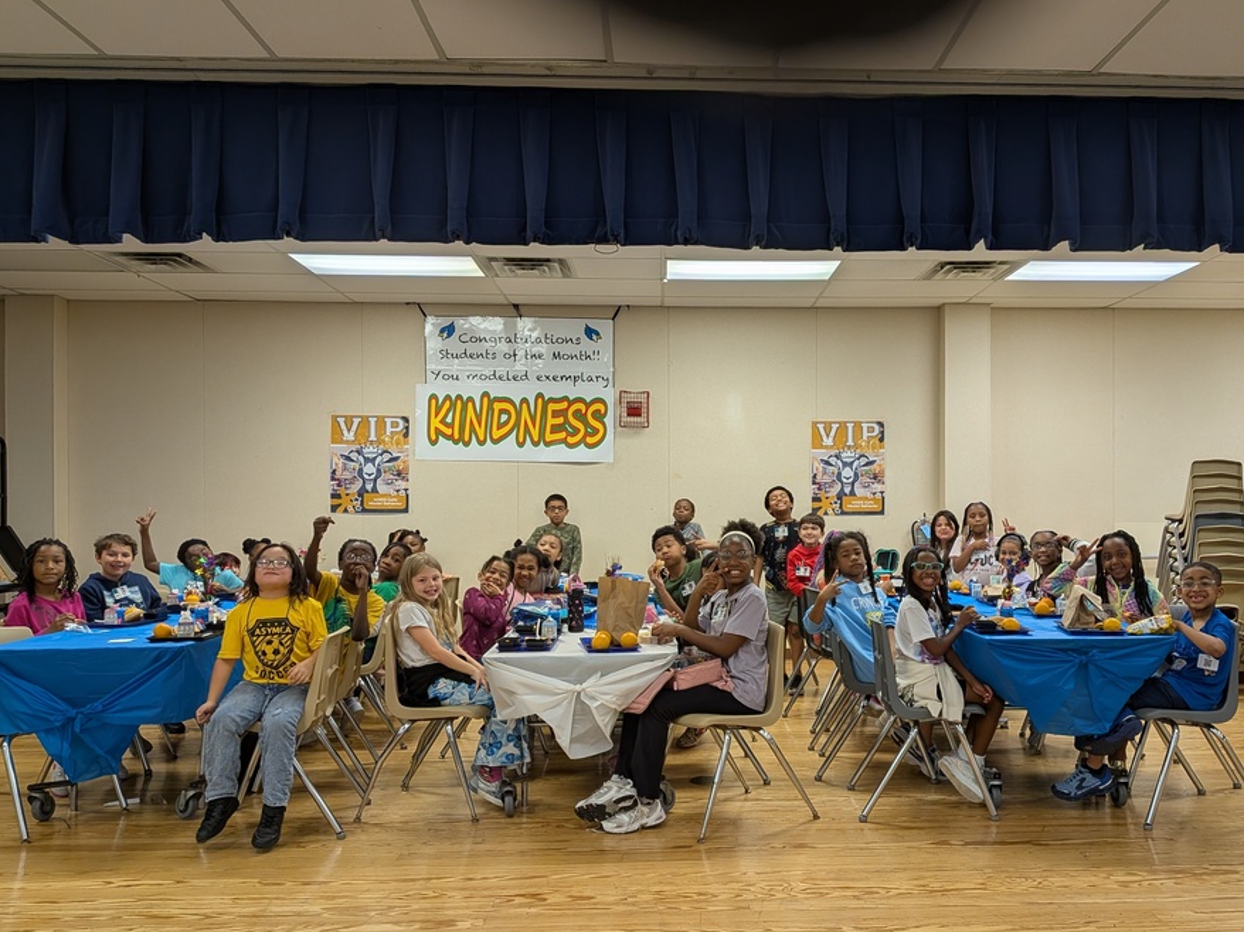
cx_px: 703
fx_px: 1006
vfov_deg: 49.7
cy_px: 493
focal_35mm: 28
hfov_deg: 63.2
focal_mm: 4.53
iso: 28
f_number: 1.7
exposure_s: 1/134
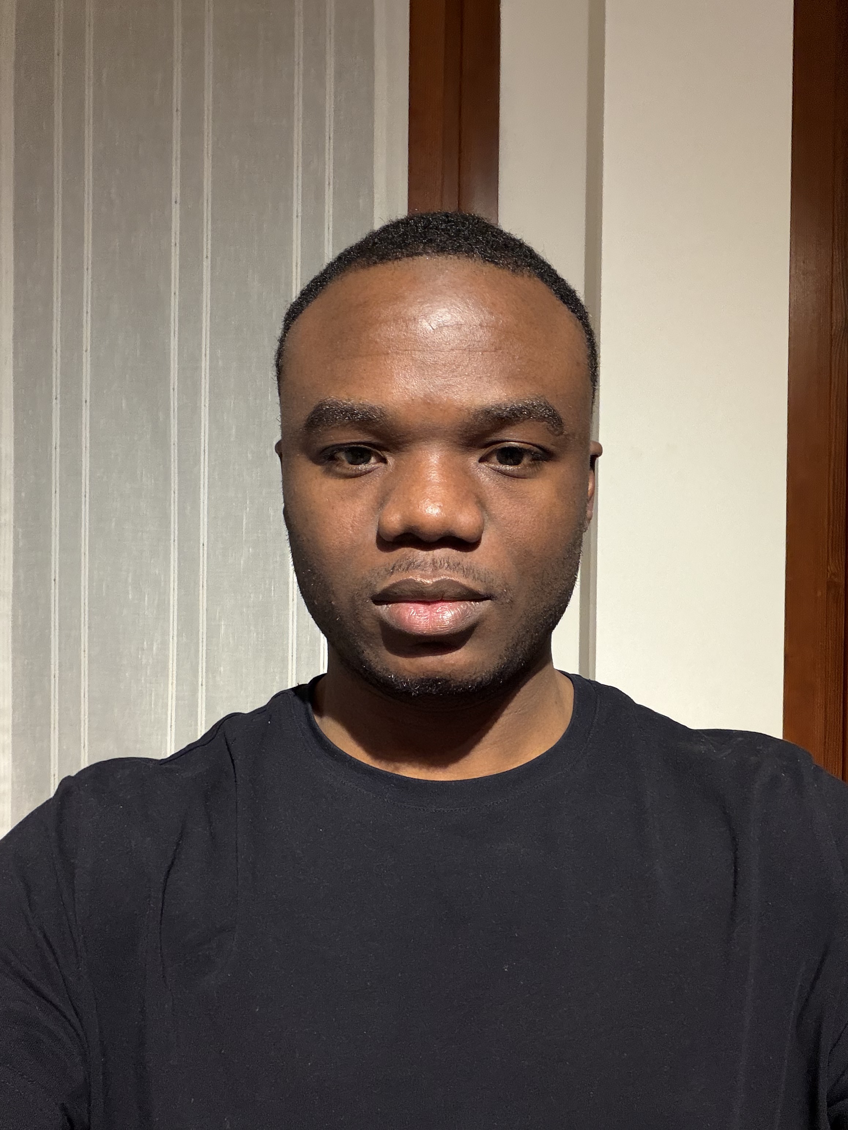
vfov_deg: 60.0
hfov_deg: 46.8
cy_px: 565
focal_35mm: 30
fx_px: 980
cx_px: 424
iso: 400
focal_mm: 2.71
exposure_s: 1/25
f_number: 1.9
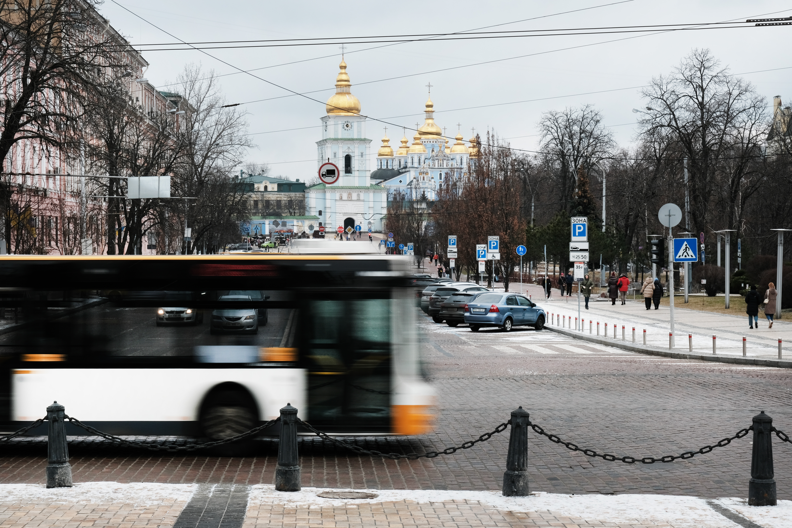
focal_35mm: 70
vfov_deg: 19.5
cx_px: 396
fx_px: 1540
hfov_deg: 28.8
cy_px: 264
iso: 160
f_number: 16
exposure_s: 1/17
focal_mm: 46.6
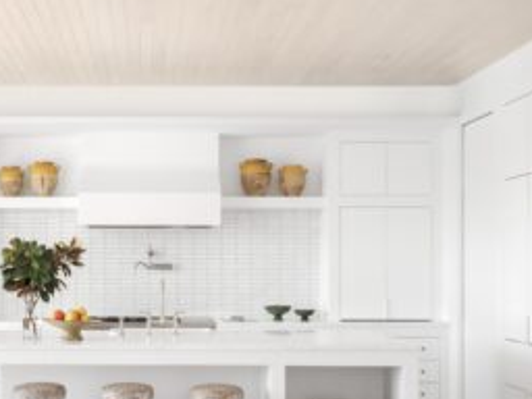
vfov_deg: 25.1
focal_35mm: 58
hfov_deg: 32.8
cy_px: 263
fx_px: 891
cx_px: 152
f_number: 14
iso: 100
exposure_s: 1/1.67
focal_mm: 49.8
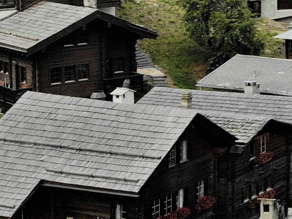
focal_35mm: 104
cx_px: 527
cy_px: -67
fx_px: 877
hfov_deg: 16.0
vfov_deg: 13.7
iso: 100
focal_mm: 4.5
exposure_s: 1/1250
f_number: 2.8
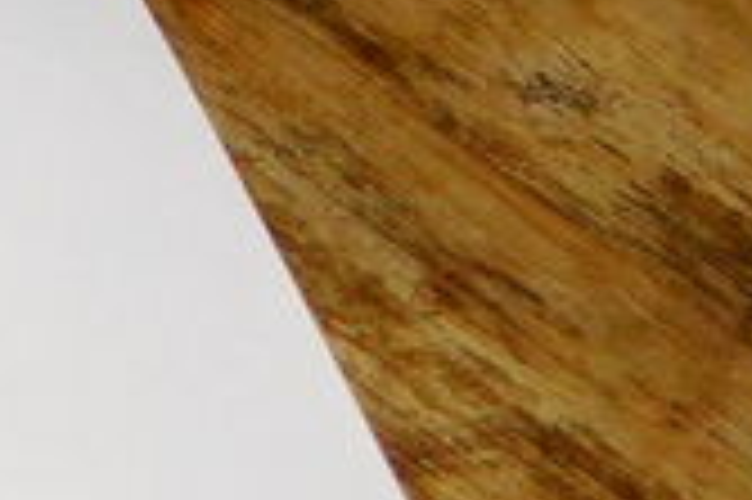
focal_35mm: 156
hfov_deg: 10.9
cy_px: -1158
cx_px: -1117
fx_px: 3255
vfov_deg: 7.4
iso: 200
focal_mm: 4.5
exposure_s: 1/30
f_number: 6.8
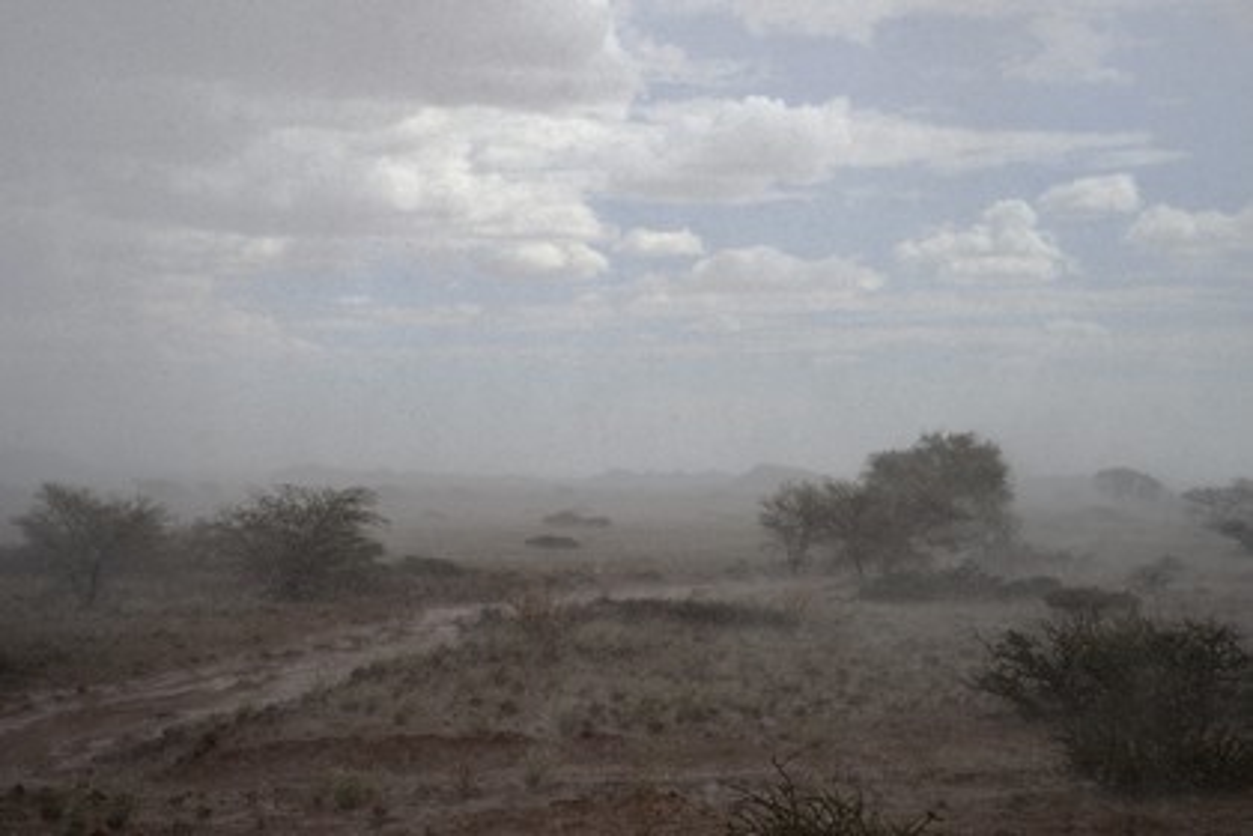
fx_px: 2436
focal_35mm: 70
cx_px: 626
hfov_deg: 28.8
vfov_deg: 19.5
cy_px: 418
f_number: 5
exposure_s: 1/3200
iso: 800
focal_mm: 70
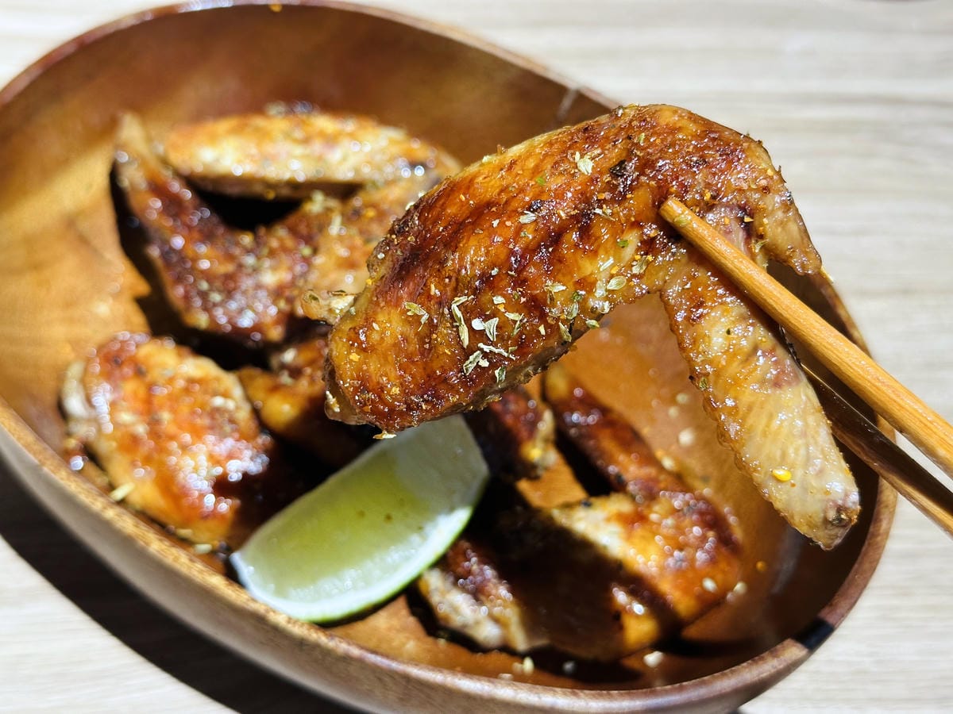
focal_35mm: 48
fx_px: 1321
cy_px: 357
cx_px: 476
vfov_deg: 30.3
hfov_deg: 39.7
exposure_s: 1/40
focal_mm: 6.86
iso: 200
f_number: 1.78
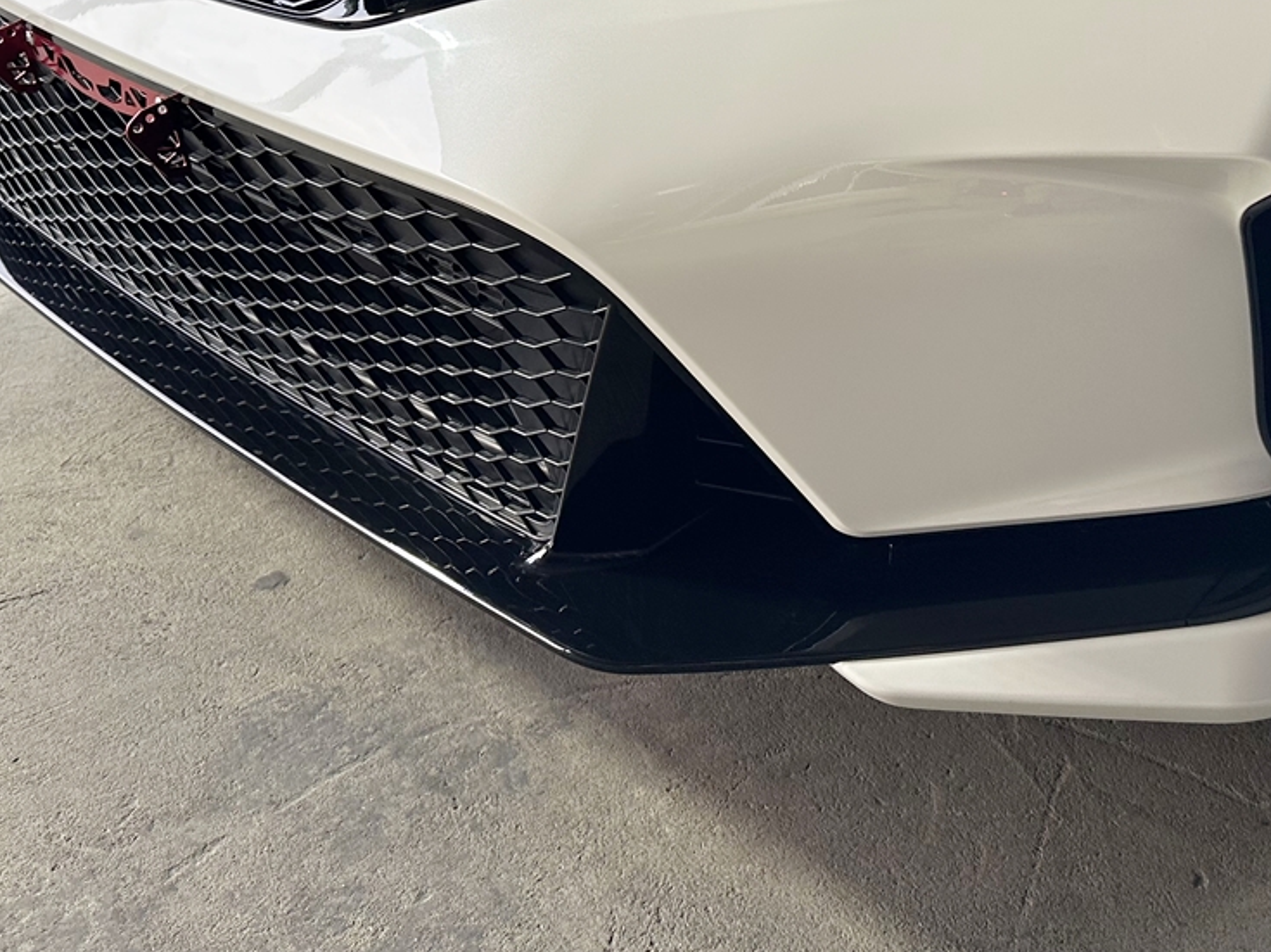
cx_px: 878
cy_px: 89
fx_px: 1799
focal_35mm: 49
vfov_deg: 28.5
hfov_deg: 38.3
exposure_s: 1/100
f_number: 1.78
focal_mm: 6.86
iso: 80
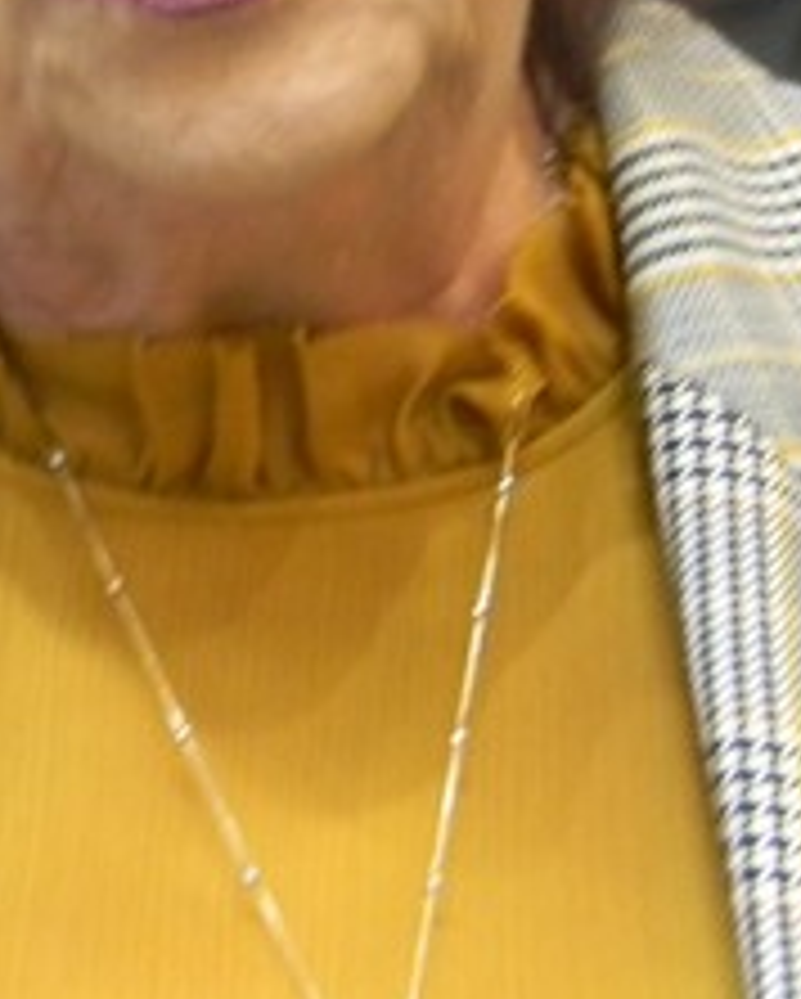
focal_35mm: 108
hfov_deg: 14.3
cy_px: 9
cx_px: 410
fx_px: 3196
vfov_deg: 17.4
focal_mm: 7.3
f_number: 3.8
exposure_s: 1/14.6
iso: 400
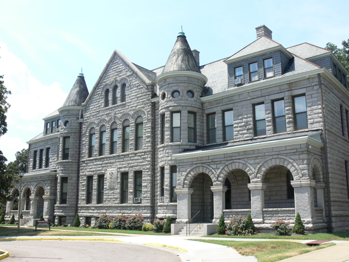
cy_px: 131
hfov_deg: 52.6
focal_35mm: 35
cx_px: 174
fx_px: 353
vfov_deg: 40.7
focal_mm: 7.4
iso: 200
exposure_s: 1/640
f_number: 6.3
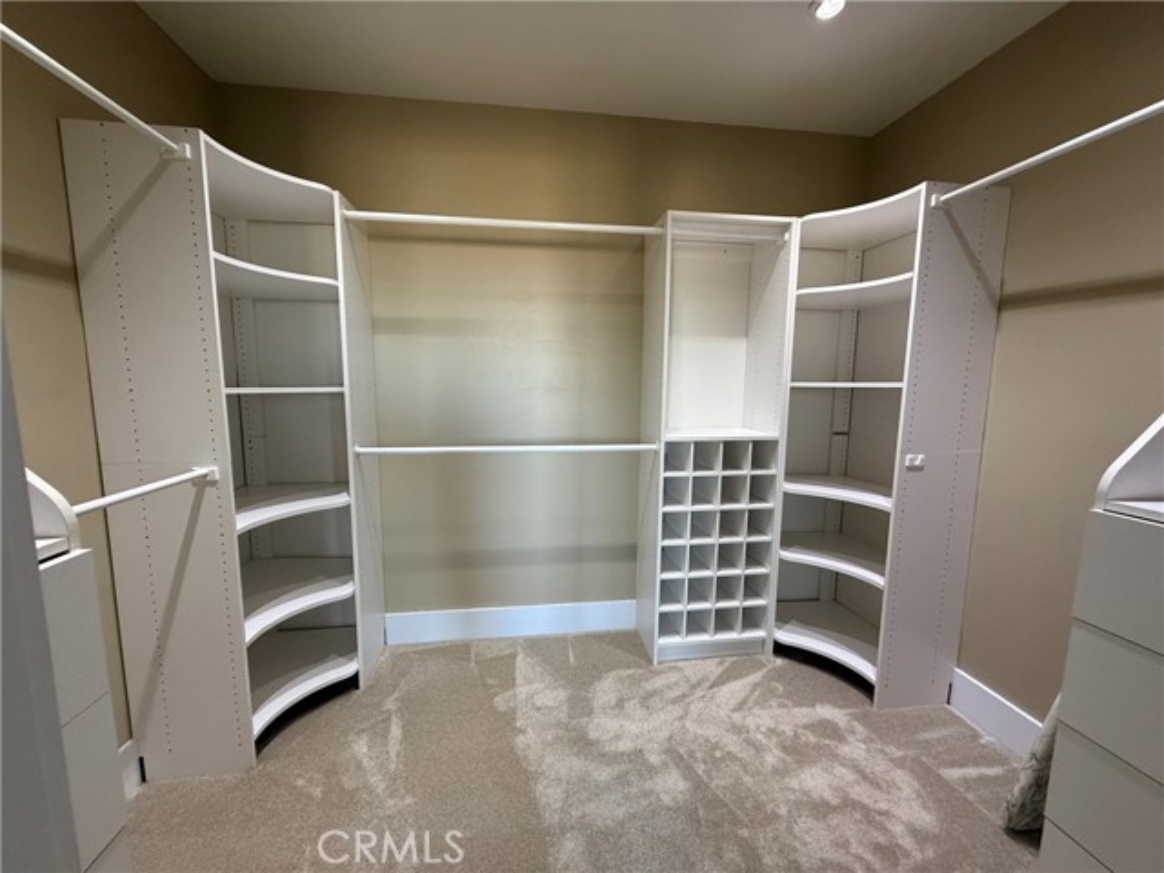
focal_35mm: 14
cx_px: 582
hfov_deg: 102.1
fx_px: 471
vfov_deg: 85.7
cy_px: 436
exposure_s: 1/60
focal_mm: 2.22
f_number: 2.2
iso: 200
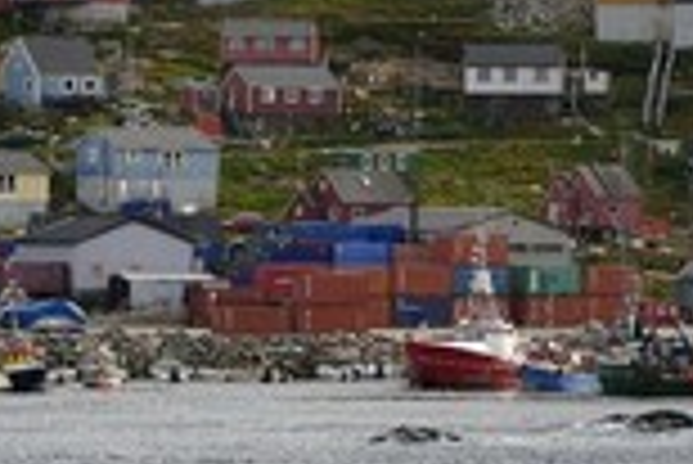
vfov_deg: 3.2
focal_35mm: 436
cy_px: -86
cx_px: 248
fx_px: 8401
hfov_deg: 4.7
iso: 400
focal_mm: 160
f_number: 10
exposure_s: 1/800
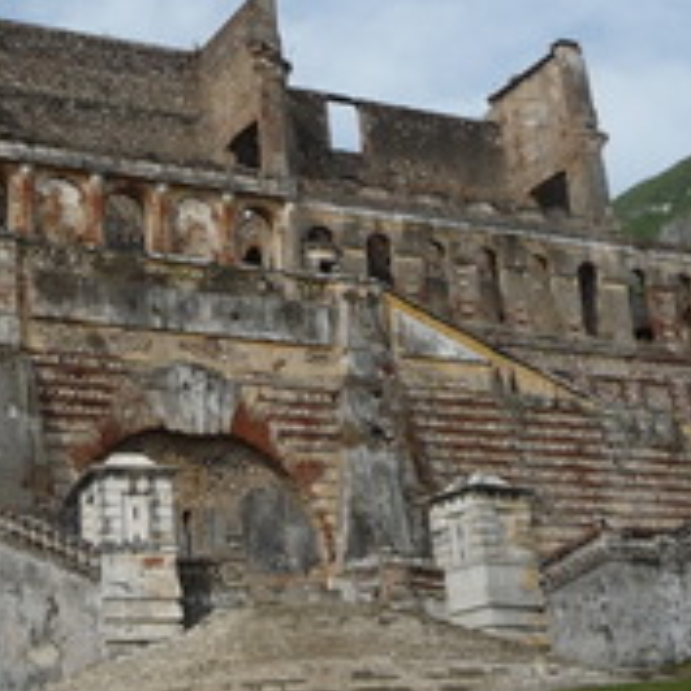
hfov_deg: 25.0
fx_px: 1513
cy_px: 230
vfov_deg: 25.6
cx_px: 82
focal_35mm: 67
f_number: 3.3
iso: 100
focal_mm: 4.7
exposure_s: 1/1300
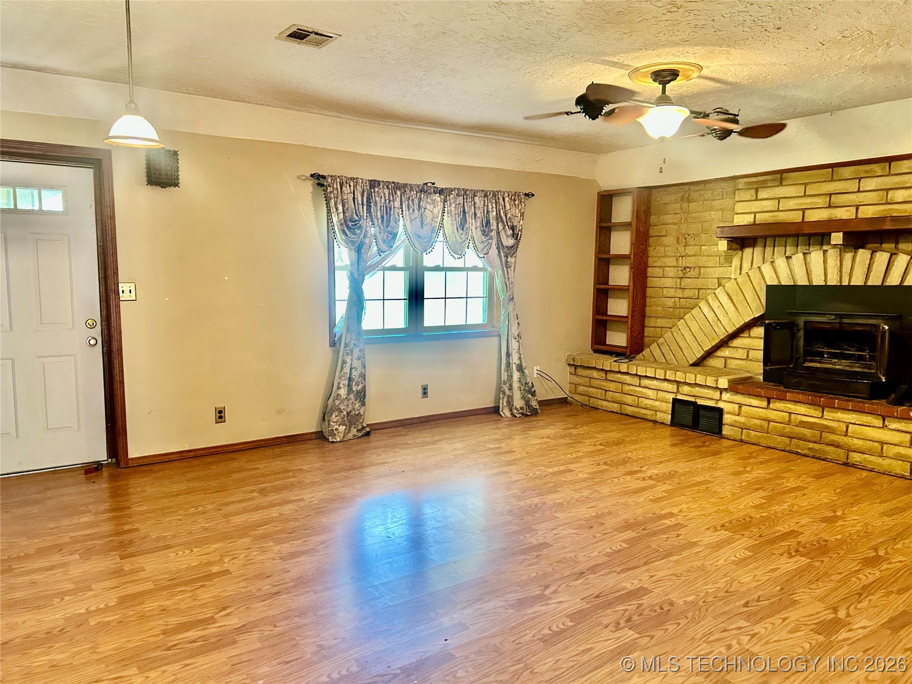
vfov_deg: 53.1
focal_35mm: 26
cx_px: 456
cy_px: 342
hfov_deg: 67.3
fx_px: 685
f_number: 1.5
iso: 500
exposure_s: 1/60
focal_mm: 5.7
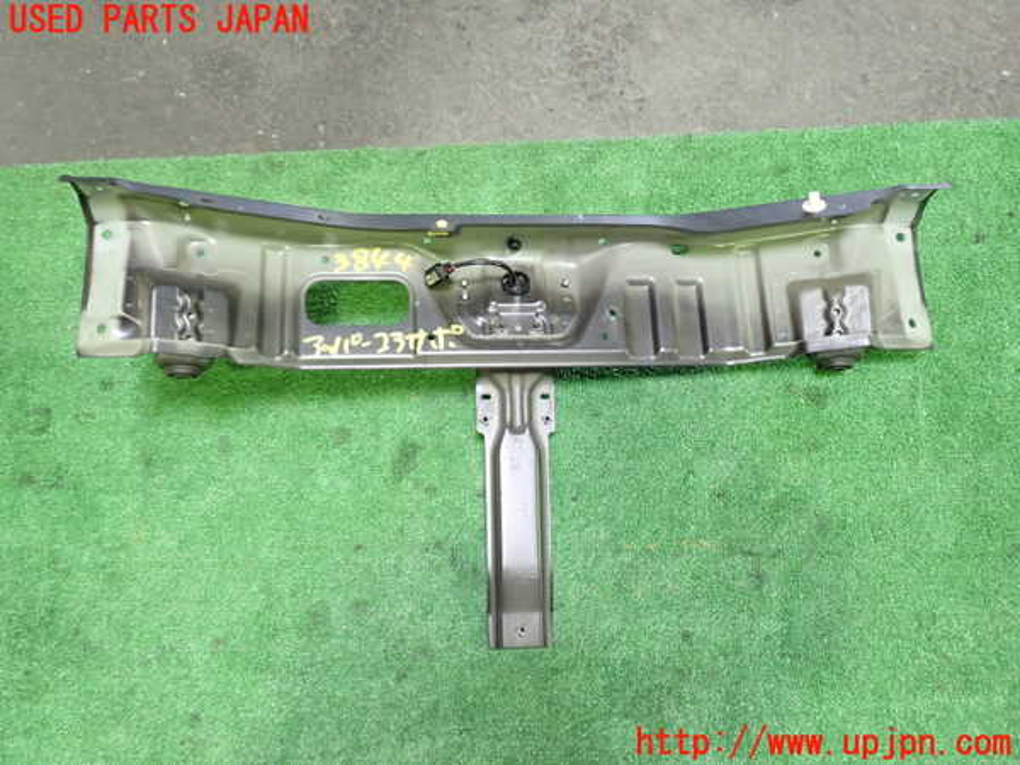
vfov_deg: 46.8
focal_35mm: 30
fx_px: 884
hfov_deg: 60.0
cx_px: 510
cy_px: 382
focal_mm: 5.4
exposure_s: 1/30
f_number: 2.3
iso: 500
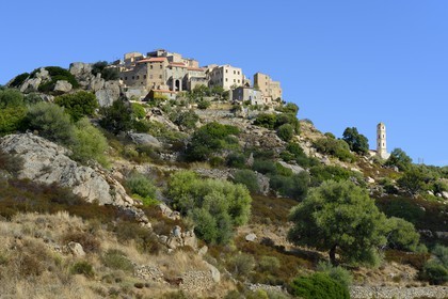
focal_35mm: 70
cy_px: 150
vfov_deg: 19.5
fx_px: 871
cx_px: 224
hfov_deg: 28.8
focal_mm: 70
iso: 200
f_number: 13
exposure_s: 1/250
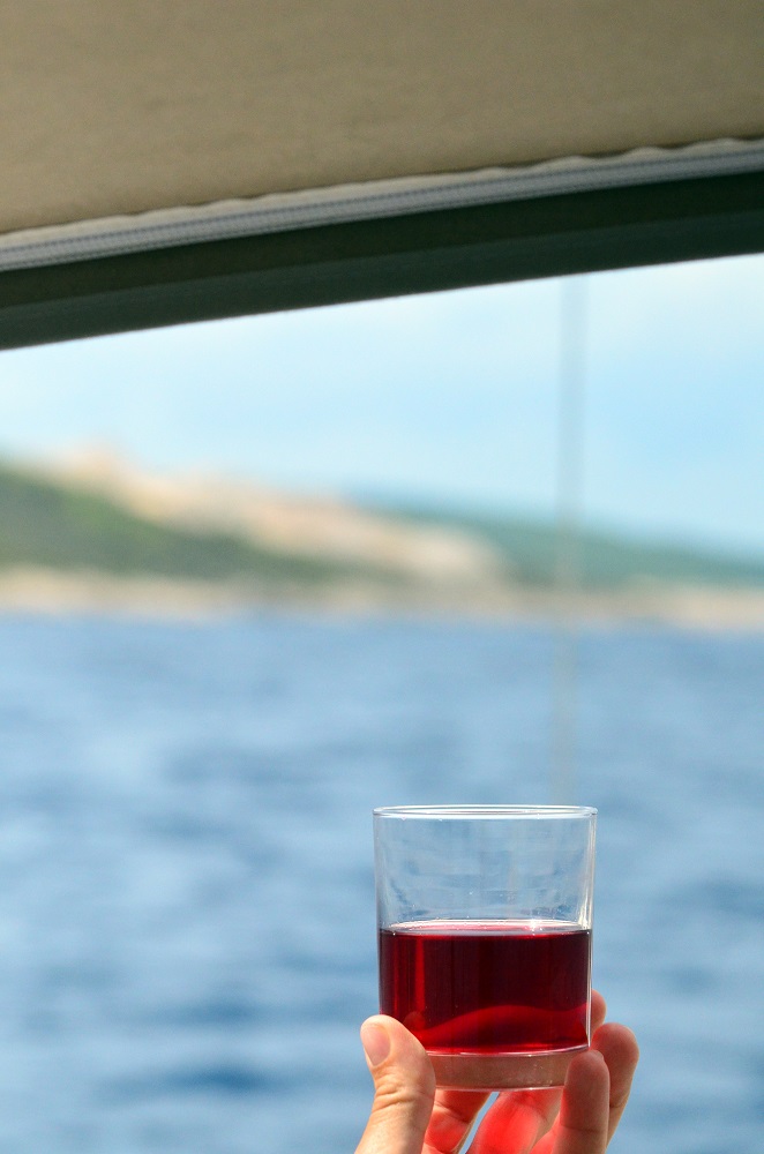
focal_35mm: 120
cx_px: 382
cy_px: 577
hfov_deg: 11.4
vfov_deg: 17.1
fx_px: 3838
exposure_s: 1/8000
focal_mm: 80
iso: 2000
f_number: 6.3
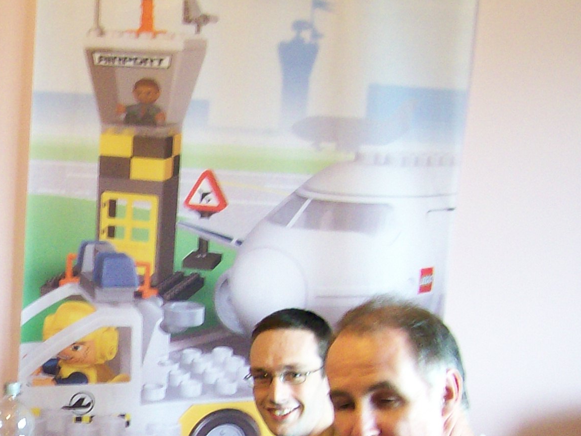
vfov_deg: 15.0
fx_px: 1611
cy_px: 489
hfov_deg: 19.2
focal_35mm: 96
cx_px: -127
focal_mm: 6
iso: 160
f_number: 2.7
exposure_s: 1/10.8
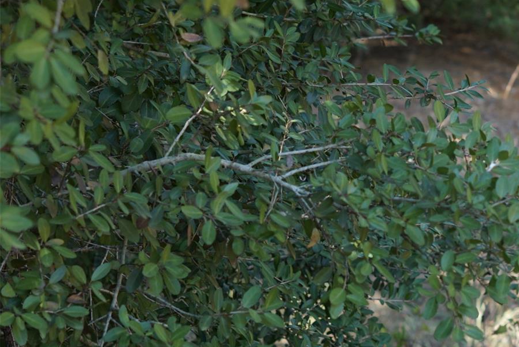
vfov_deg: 8.0
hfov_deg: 11.8
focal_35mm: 171
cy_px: 173
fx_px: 2467
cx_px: 591
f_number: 4
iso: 200
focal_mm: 50
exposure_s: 1/160
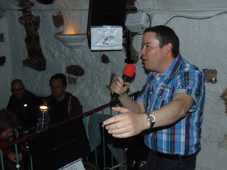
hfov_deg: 38.2
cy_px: 85
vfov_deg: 29.1
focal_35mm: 50
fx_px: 328
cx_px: 114
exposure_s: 1/60
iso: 400
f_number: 3.5
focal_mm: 9
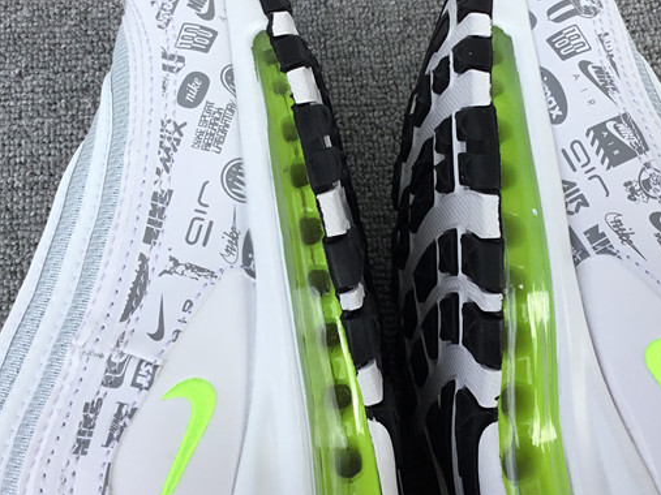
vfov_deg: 26.4
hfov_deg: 34.9
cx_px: 356
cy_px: 178
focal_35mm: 55
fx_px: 1050
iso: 25
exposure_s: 1/420
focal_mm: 3.3
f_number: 2.4
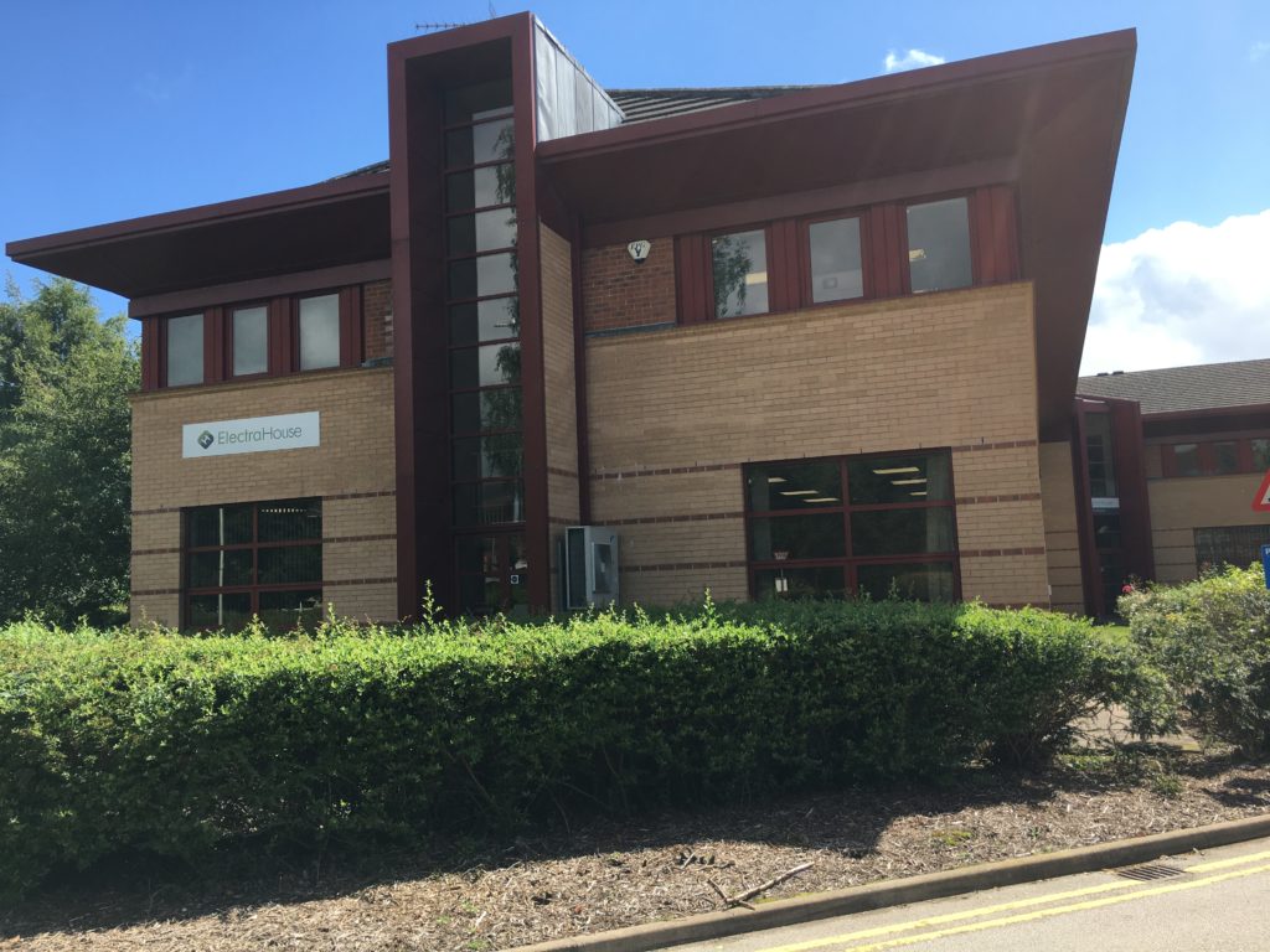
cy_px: 476
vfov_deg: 48.2
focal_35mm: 29
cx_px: 635
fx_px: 1064
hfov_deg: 61.7
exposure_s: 1/864
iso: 25
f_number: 2.2
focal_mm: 4.15
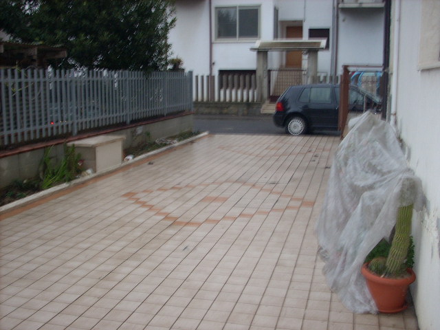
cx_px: 220
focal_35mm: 37
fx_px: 470
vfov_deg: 38.7
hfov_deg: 50.1
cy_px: 165
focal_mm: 6.2
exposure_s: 1/30
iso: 100
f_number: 2.8
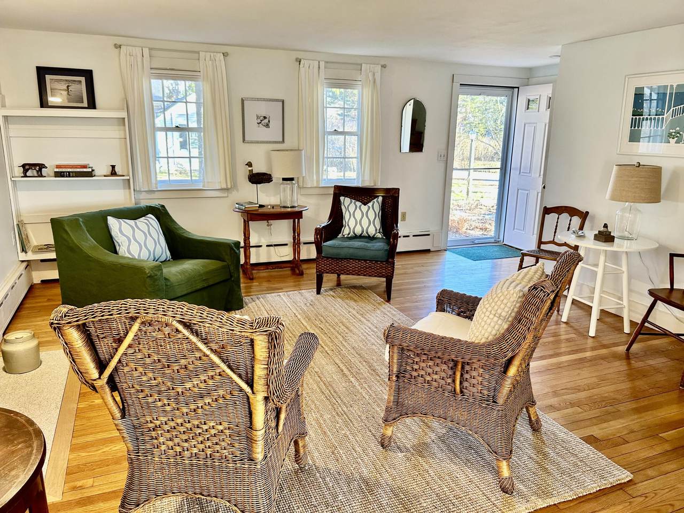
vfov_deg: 53.1
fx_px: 514
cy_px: 256
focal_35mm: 26
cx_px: 342
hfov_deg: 67.3
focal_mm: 5.7
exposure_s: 1/60
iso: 125
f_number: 1.5
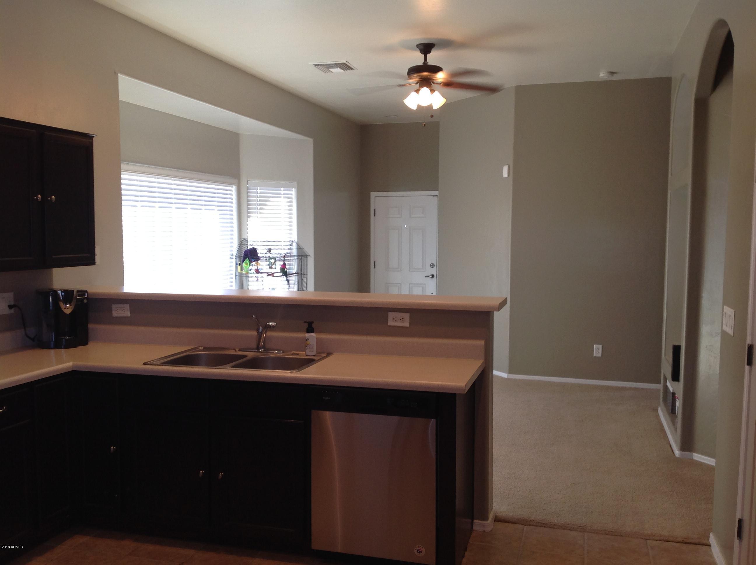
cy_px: 282
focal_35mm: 35
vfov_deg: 40.6
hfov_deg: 52.7
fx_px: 763
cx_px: 378
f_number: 2.4
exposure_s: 1/30
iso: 64
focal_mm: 4.28
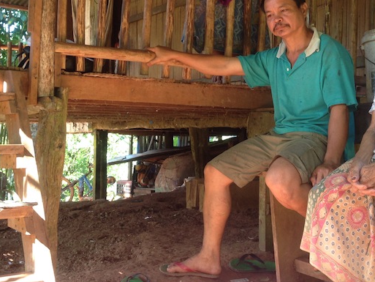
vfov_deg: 26.6
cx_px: 181
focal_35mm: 54
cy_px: 66
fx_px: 585
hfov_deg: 35.5
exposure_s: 1/40
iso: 64
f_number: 2.4
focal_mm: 4.12
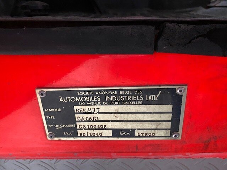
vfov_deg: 53.1
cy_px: 85
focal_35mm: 26
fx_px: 170
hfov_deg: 67.3
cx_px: 114
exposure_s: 1/30
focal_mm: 4.25
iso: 640
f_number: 1.8
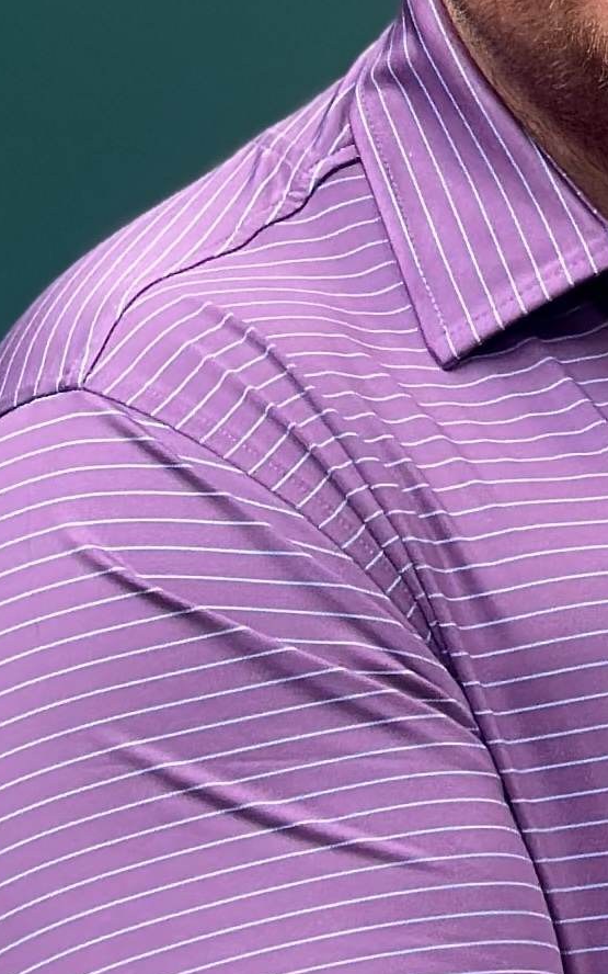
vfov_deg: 8.7
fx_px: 6124
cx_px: 926
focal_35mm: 231
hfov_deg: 5.6
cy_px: -723
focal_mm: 6.86
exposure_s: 1/135
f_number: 1.78
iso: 64
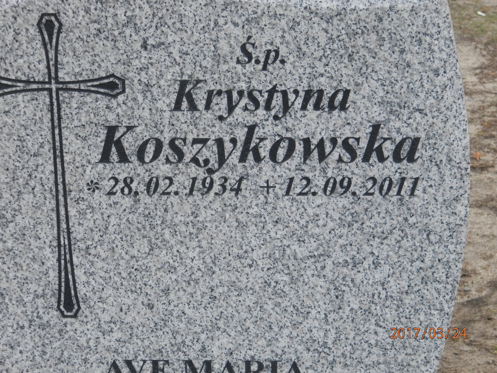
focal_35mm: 106
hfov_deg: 18.5
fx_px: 1522
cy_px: 186
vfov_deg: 14.0
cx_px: 248
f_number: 4.5
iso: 200
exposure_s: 1/80
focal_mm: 19
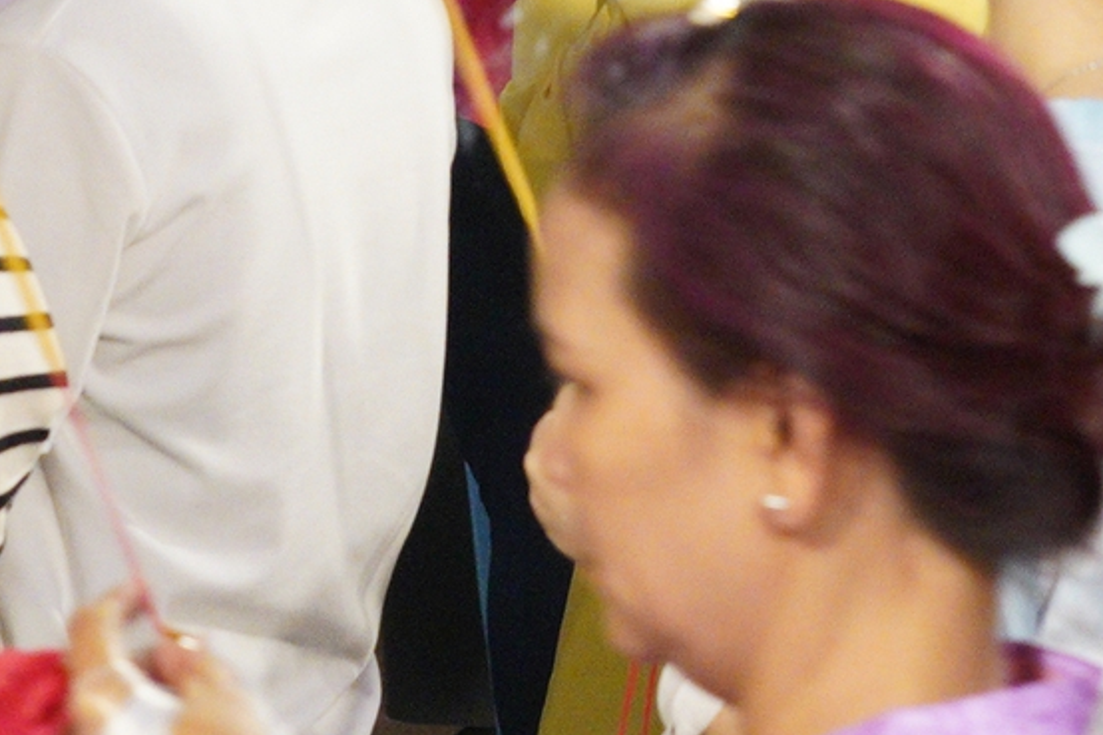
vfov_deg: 5.0
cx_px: 408
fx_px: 8300
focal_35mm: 271
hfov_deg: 7.6
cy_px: -472
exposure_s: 1/100
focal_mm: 50
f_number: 5
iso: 4000
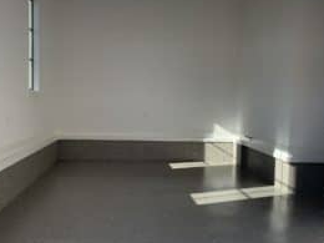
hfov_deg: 46.8
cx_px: 173
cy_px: 135
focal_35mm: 40
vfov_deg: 35.9
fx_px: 374
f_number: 1.8
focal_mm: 4.25
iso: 25
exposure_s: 1/871
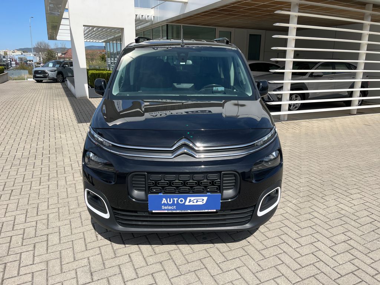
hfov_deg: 67.3
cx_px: 190
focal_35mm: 26
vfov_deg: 53.1
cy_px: 142
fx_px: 285
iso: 50
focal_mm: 5.1
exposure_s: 1/3135
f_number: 1.6
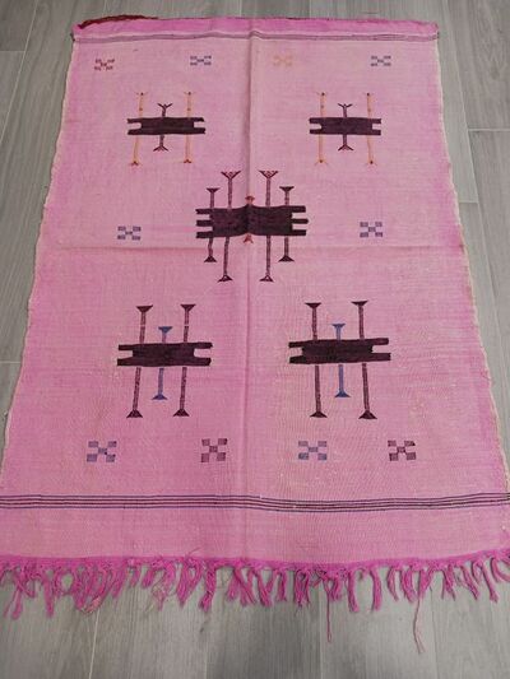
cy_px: 340
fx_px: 530
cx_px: 255
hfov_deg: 51.4
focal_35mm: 27
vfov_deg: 65.3
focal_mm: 4
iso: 160
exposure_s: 1/33.3
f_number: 1.8
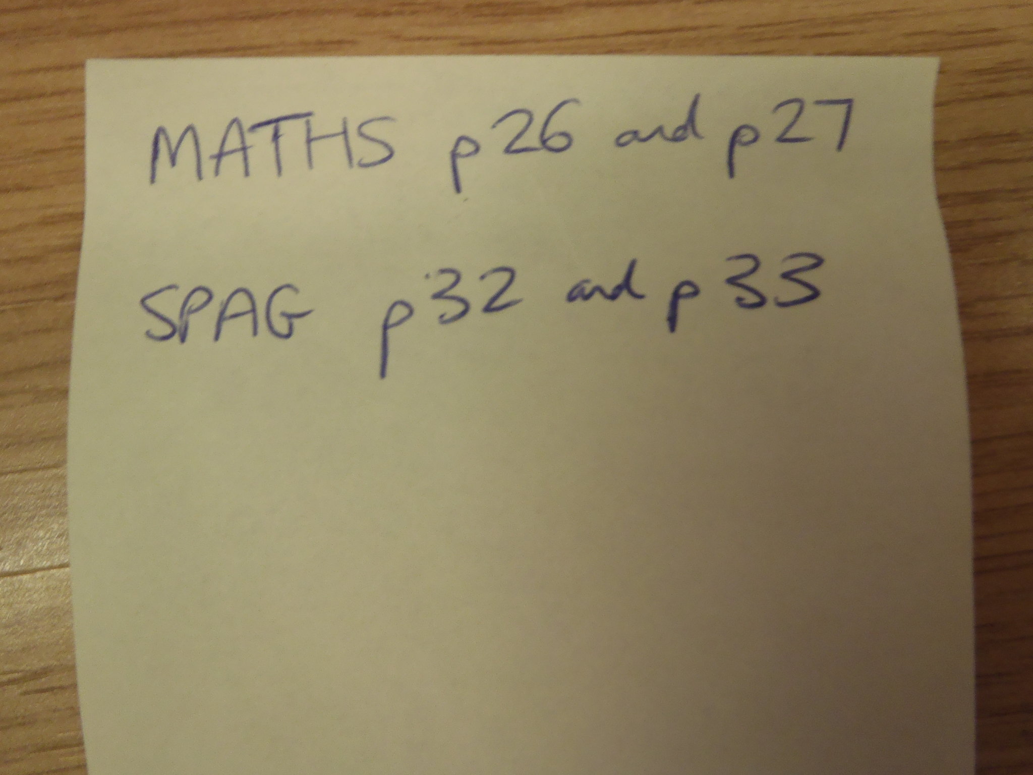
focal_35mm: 28
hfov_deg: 63.4
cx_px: 516
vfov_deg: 49.7
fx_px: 836
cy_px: 388
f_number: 3.5
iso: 200
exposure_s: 1/25
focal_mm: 5
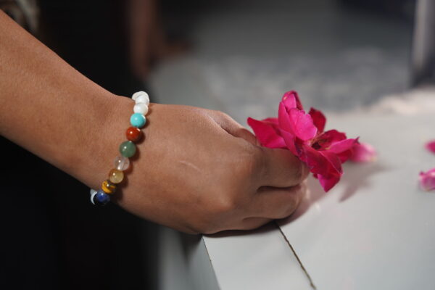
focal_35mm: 70
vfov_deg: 19.5
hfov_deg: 28.8
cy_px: 145
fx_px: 846
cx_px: 218
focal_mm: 70
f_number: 3.5
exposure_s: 1/200
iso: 400
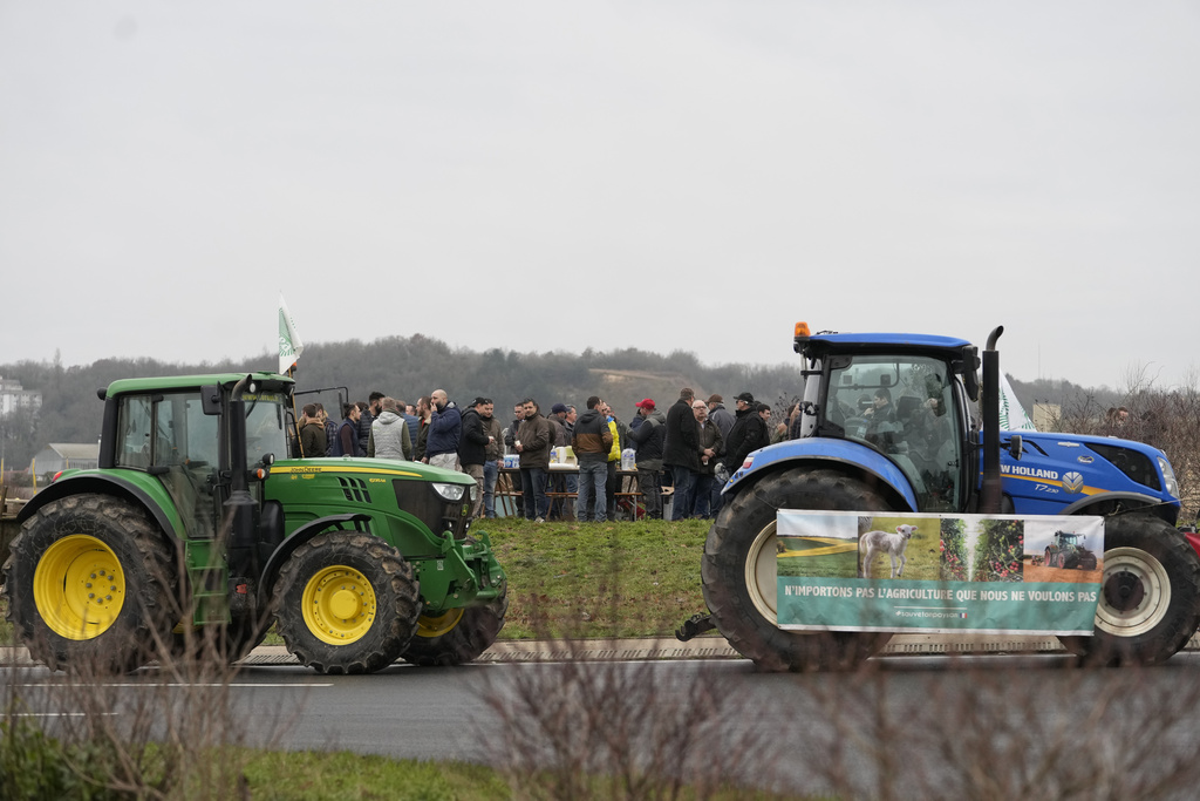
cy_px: 400
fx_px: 4067
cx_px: 600
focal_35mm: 122
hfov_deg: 16.8
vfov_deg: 11.2
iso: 1600
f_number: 4.5
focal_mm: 122
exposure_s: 1/1600
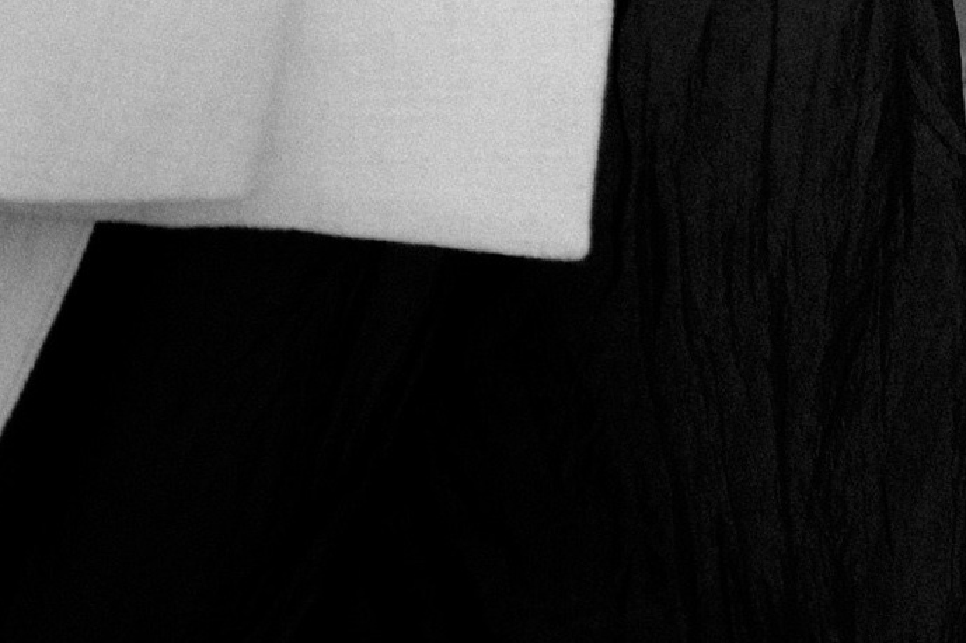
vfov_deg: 6.0
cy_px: -1853
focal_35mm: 195
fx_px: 5231
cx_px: 90
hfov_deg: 10.5
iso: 100
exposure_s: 1/400
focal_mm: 35
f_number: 2.8
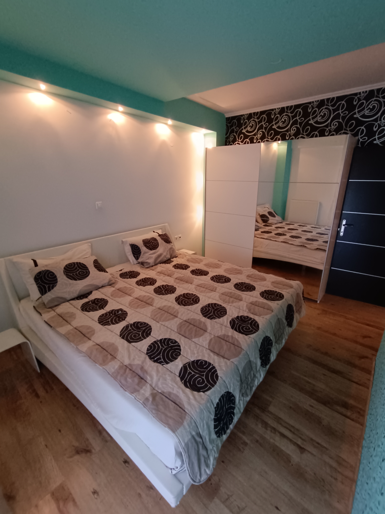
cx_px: 192
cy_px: 257
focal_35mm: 16
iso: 718
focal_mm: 1.66
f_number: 2.2
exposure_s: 1/33.3
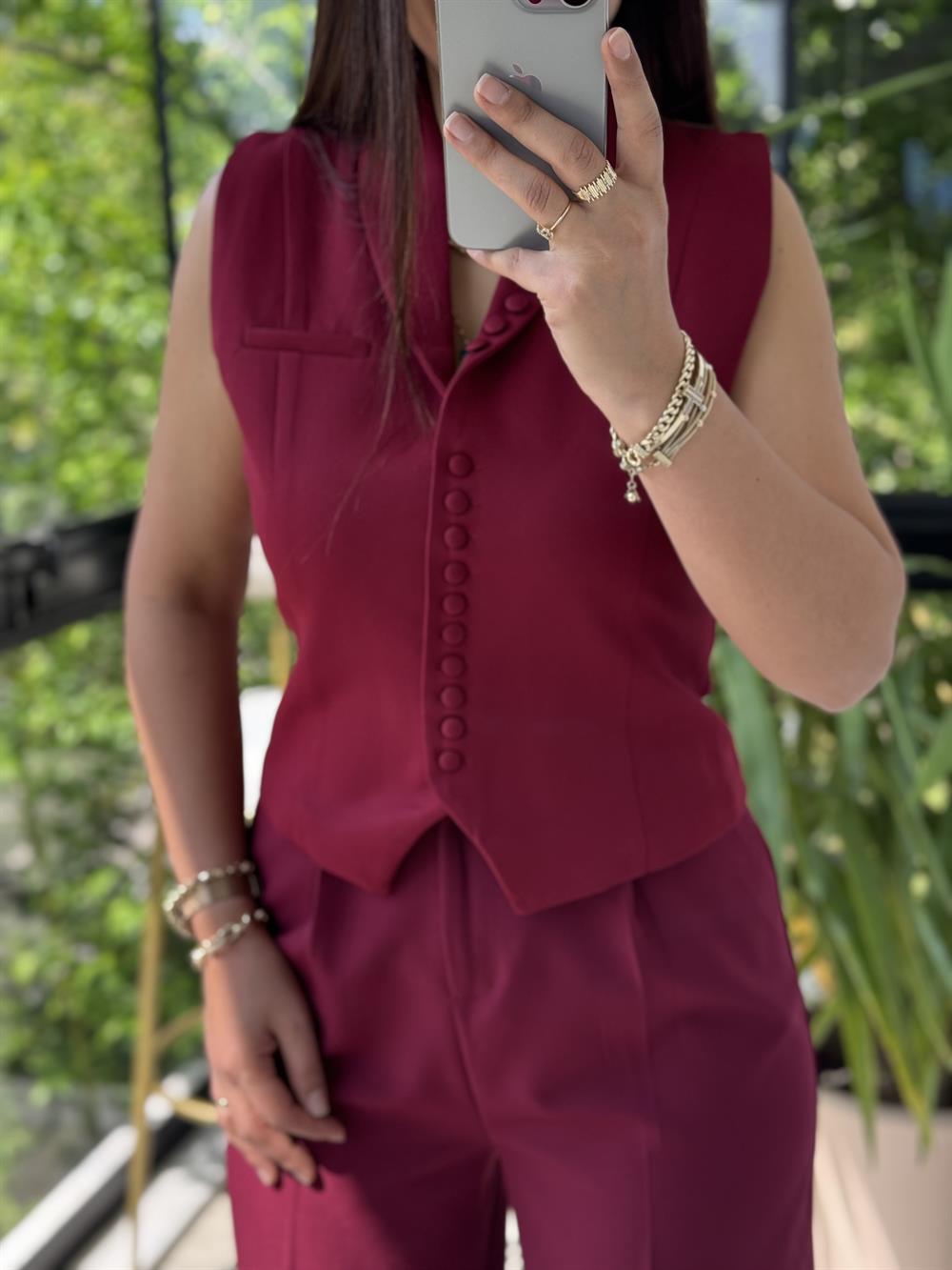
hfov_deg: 30.3
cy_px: 635
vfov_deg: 39.7
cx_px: 476
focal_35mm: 48
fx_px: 1760
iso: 64
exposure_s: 1/138
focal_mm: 6.76
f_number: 1.78
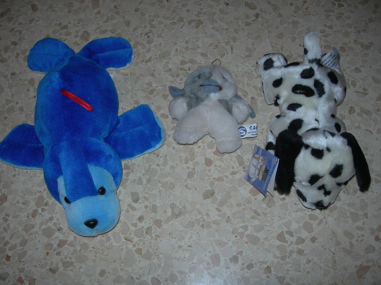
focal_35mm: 38
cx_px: 190
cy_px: 142
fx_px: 418
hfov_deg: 49.0
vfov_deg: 37.7
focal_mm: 7.8
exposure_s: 1/60.1
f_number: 2.8
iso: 50
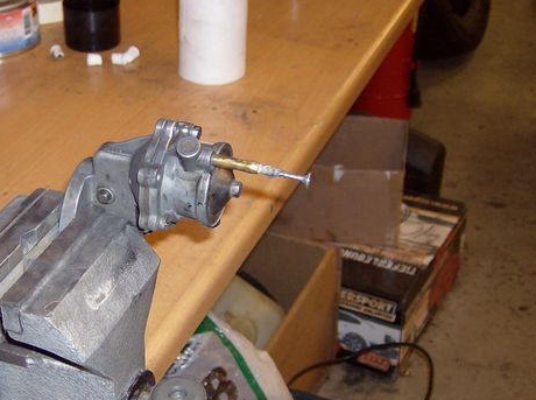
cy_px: 224
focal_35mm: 64
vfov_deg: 22.8
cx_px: 176
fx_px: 989
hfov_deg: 30.1
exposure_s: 1/74
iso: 200
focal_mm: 7.7
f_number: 3.1
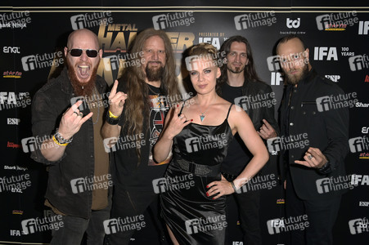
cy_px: 122
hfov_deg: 67.4
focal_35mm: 27
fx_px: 277
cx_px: 184
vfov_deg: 47.9
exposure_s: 1/200
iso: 640
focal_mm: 27
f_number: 5
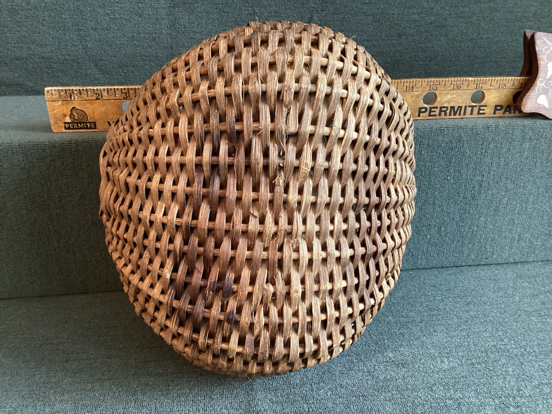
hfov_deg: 58.3
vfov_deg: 45.4
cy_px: 207
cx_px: 276
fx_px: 494
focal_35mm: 31
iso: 320
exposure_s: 1/33
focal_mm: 3.3
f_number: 2.4
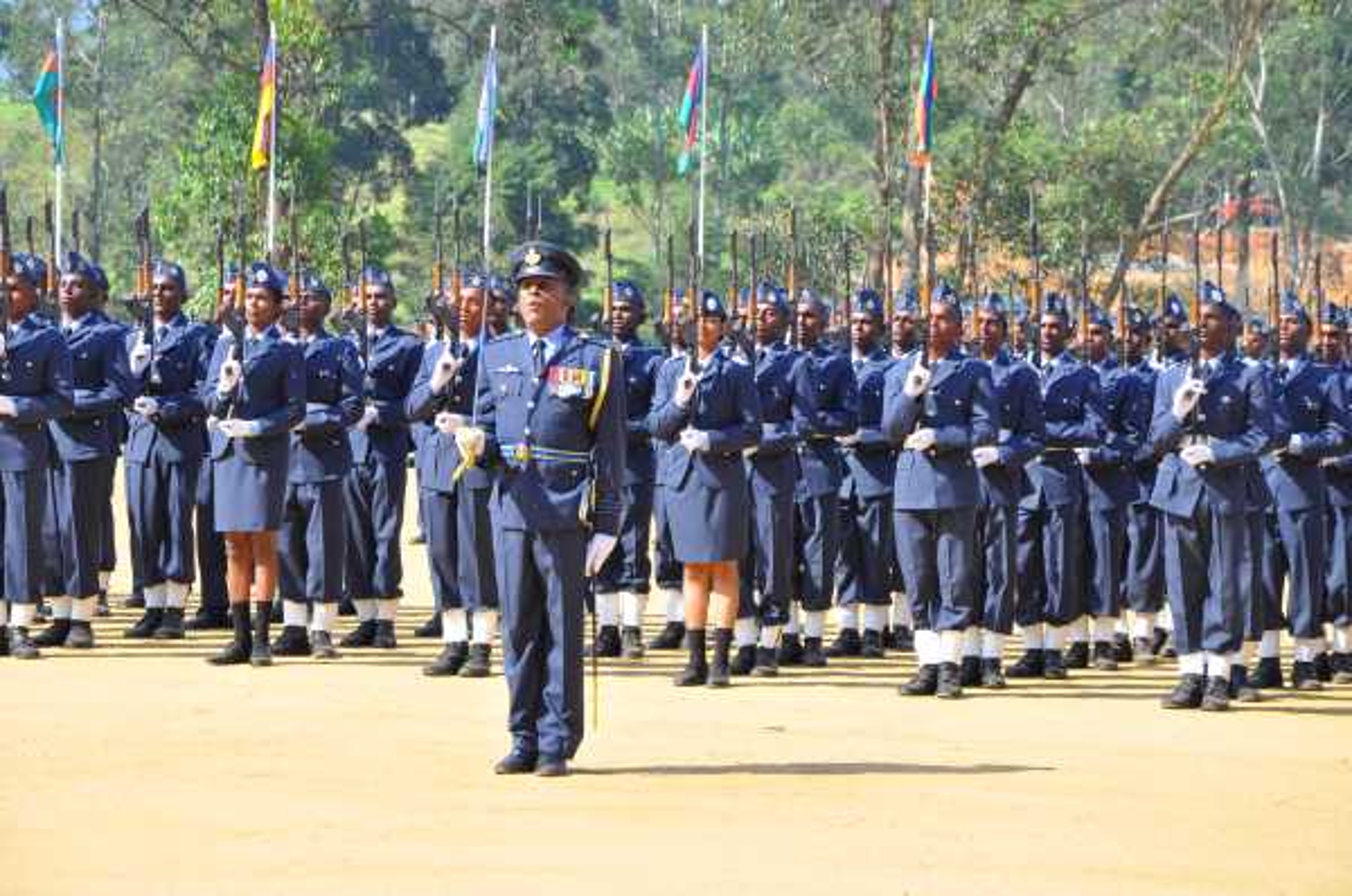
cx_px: 676
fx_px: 5512
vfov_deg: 9.3
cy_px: 448
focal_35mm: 147
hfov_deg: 14.0
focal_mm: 98
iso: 200
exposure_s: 1/125
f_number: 10
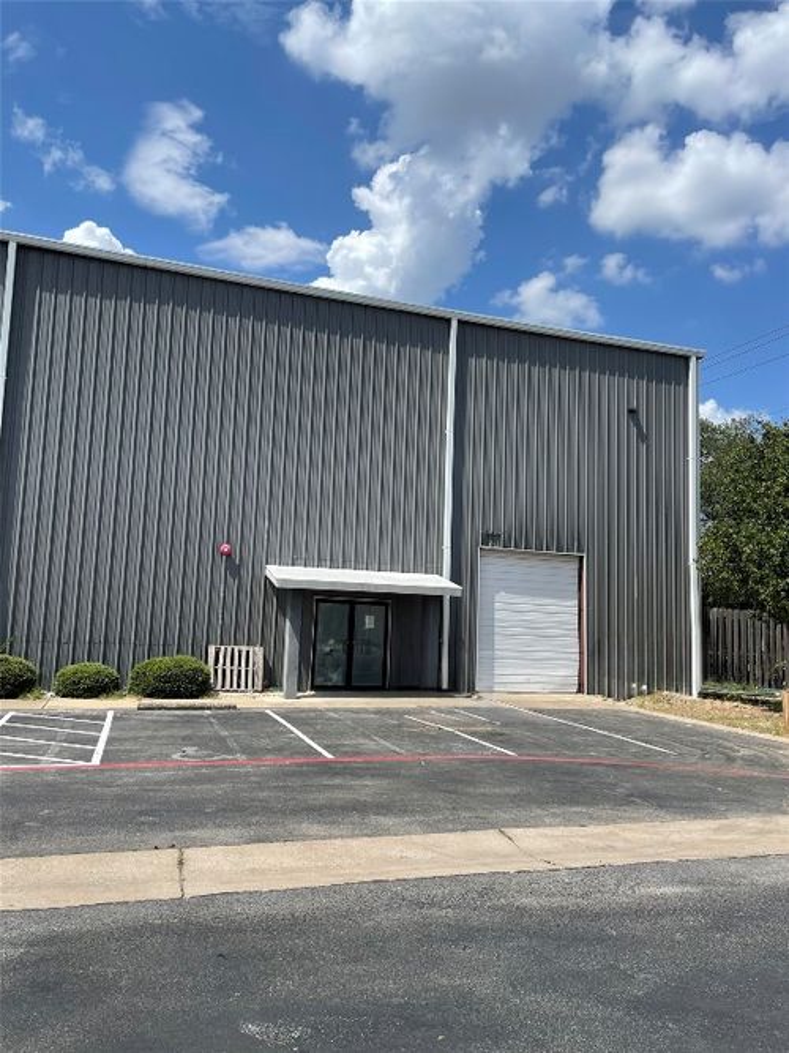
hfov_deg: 53.0
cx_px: 394
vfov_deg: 67.3
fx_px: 790
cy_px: 526
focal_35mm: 26
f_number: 1.6
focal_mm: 4.2
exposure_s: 1/4292
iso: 32
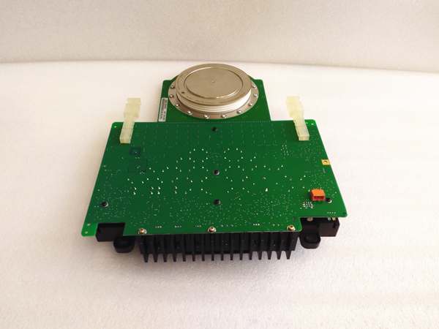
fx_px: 342
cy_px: 164
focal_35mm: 27
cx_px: 220
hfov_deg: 65.3
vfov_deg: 51.4
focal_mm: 3.79
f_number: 2
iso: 205
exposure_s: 1/33
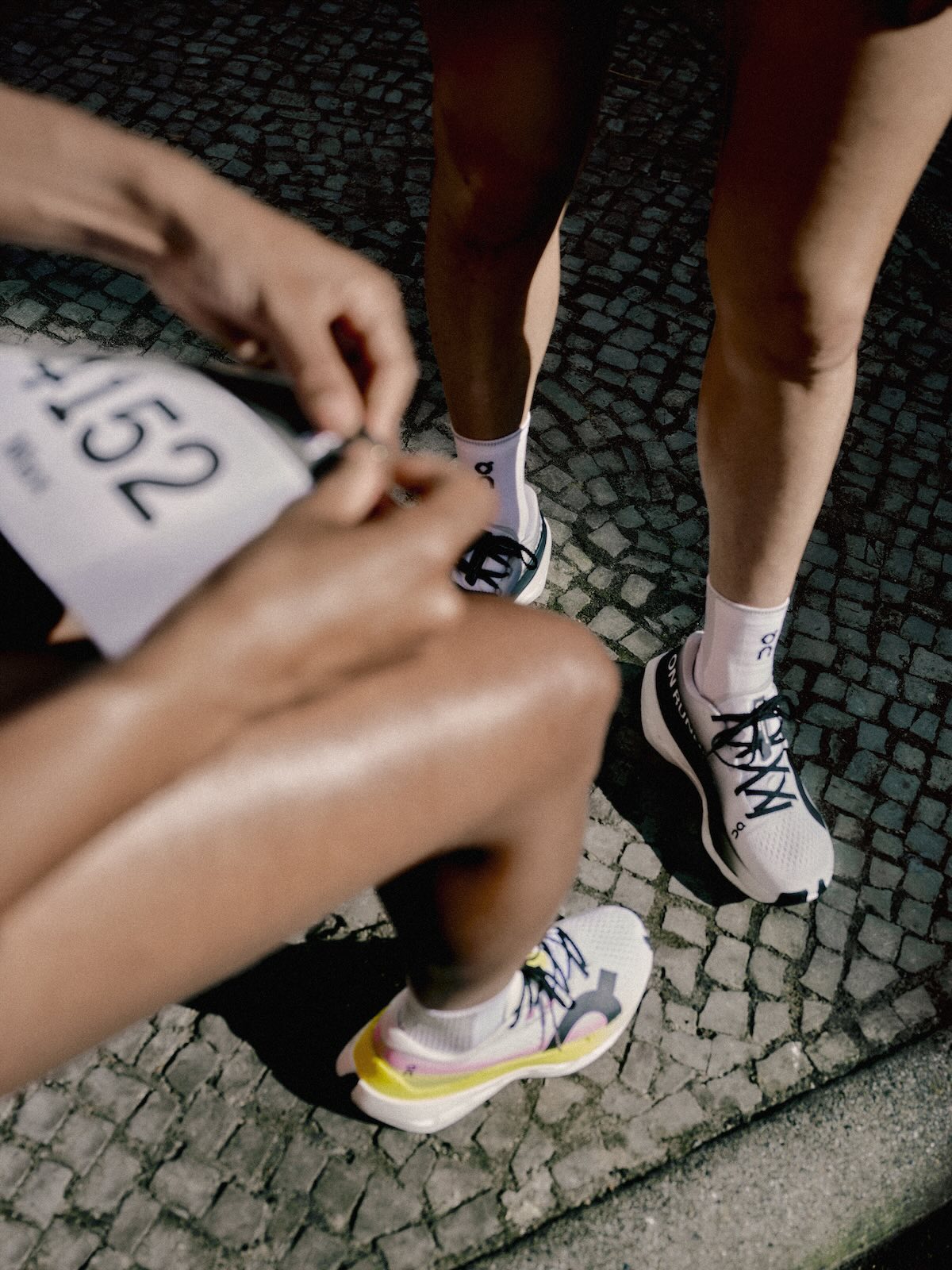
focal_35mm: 36
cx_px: 476
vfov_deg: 51.4
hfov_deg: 39.7
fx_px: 1320
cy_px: 635
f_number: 4.5
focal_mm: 45
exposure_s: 1/1250
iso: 320
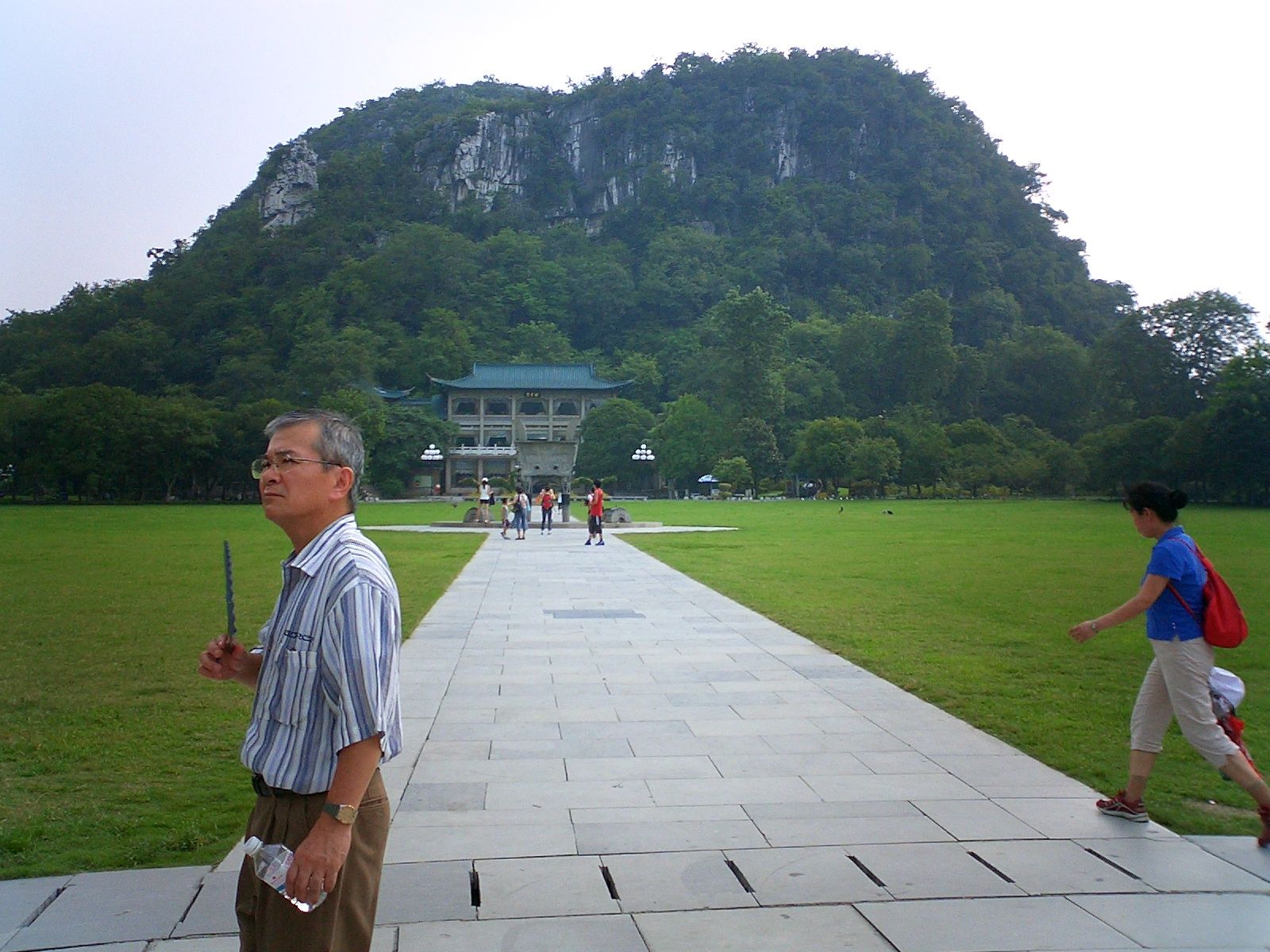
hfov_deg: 50.1
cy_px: 476
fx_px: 1357
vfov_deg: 38.7
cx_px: 635
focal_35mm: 37
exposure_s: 1/400
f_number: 3.5
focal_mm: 5.6
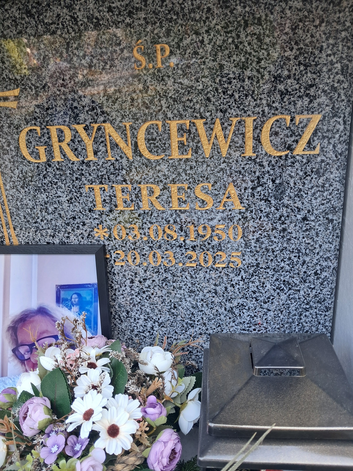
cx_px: 176
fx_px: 367
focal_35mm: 27
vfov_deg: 65.3
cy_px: 236
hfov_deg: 51.4
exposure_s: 1/50
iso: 50
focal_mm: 4
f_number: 1.8
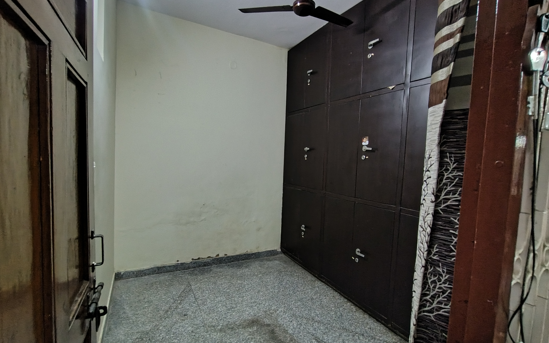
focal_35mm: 17
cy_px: 173
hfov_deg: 94.4
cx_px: 274
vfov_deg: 68.0
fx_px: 254
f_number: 2.2
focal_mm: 1.66
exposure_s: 1/16.7
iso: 1178
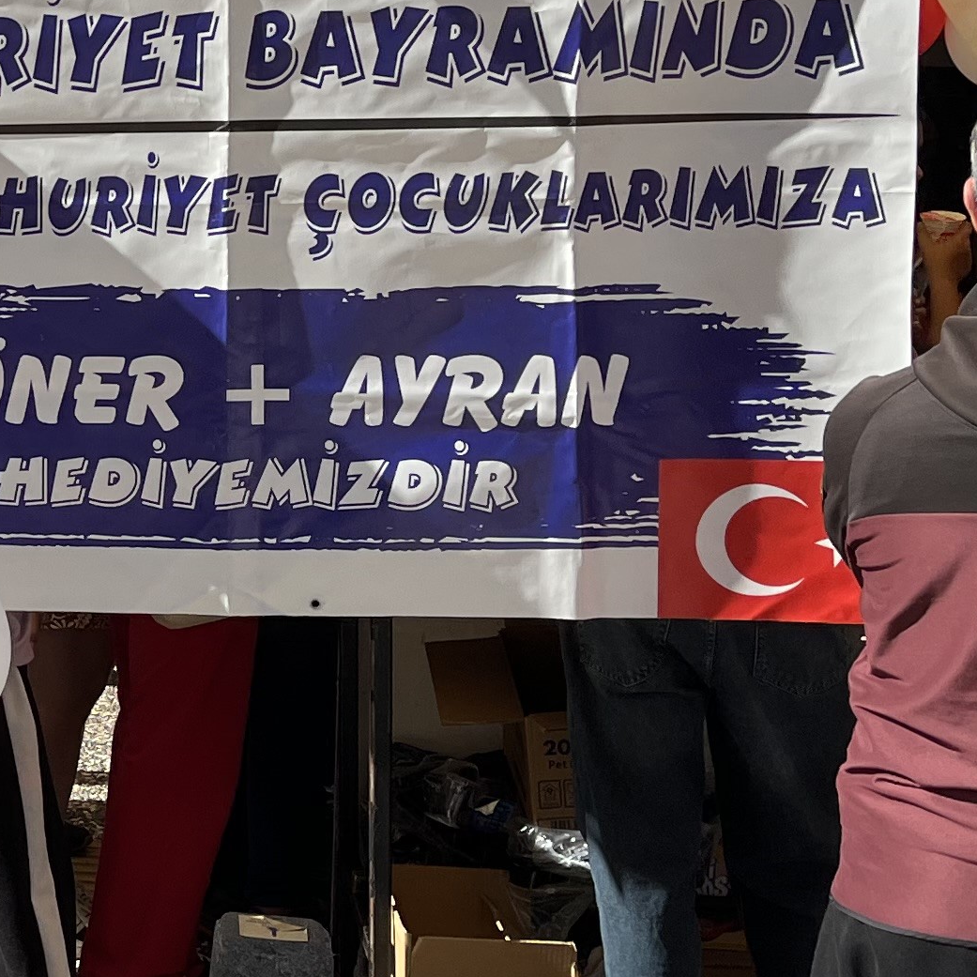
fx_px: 2842
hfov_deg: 17.9
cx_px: -380
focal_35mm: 89
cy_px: 258
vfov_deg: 19.4
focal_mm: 5.1
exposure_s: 1/2101
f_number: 1.6
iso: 50
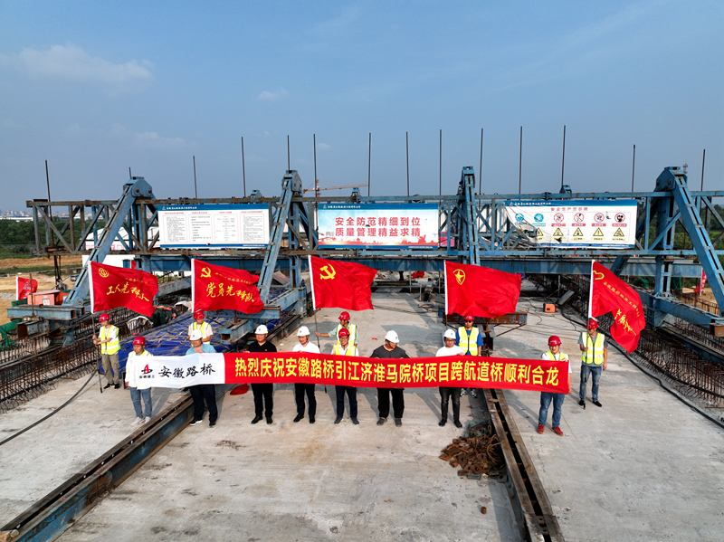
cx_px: 362
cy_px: 271
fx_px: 502
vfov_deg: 56.8
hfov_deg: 71.6
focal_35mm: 24
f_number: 2.8
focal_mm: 12.29
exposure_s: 1/1600
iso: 100
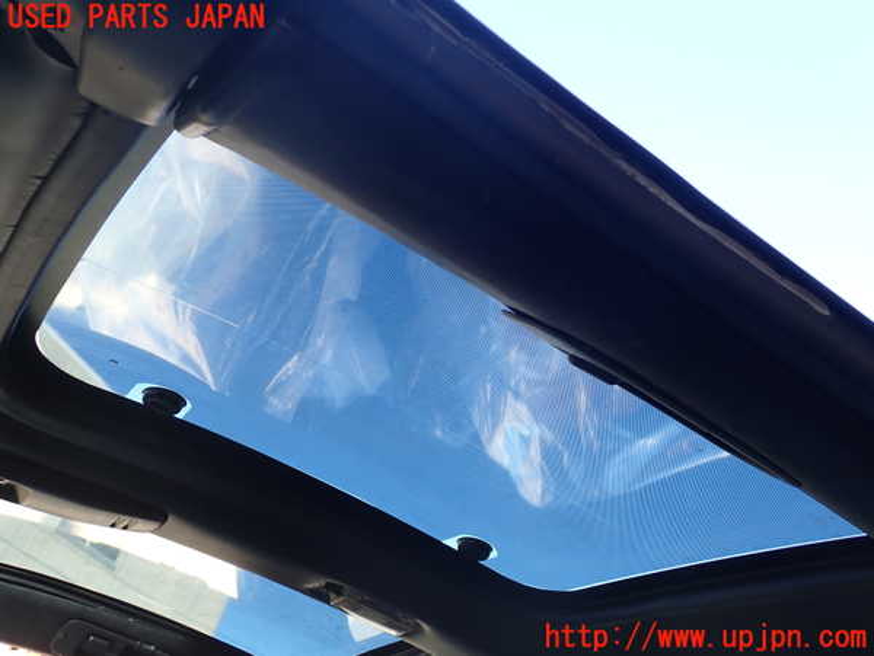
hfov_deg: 60.0
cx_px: 437
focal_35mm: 30
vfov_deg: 46.8
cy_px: 328
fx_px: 757
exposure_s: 1/80
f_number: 3.2
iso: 100
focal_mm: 5.4
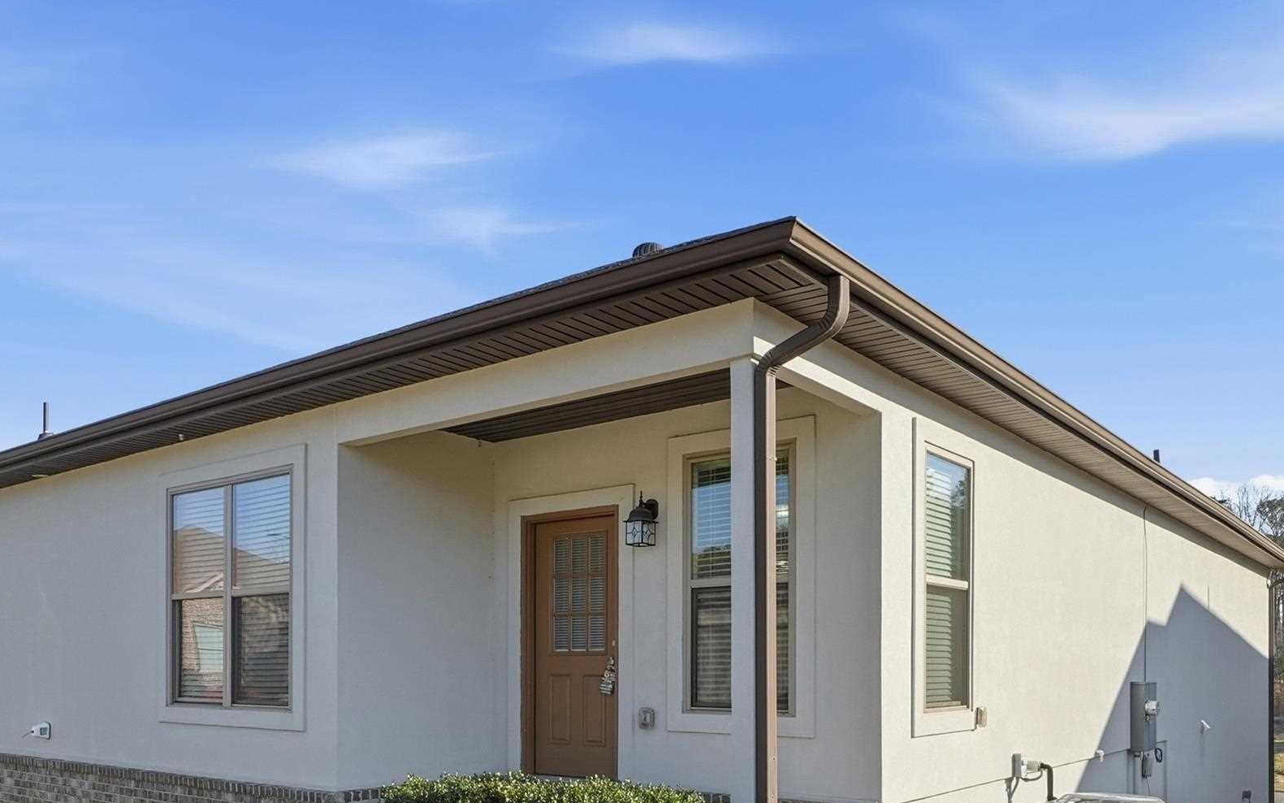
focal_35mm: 29
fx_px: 1015
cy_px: 663
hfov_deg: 64.6
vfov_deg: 41.0
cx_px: 647
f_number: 9
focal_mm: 10
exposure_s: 1/1600
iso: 250
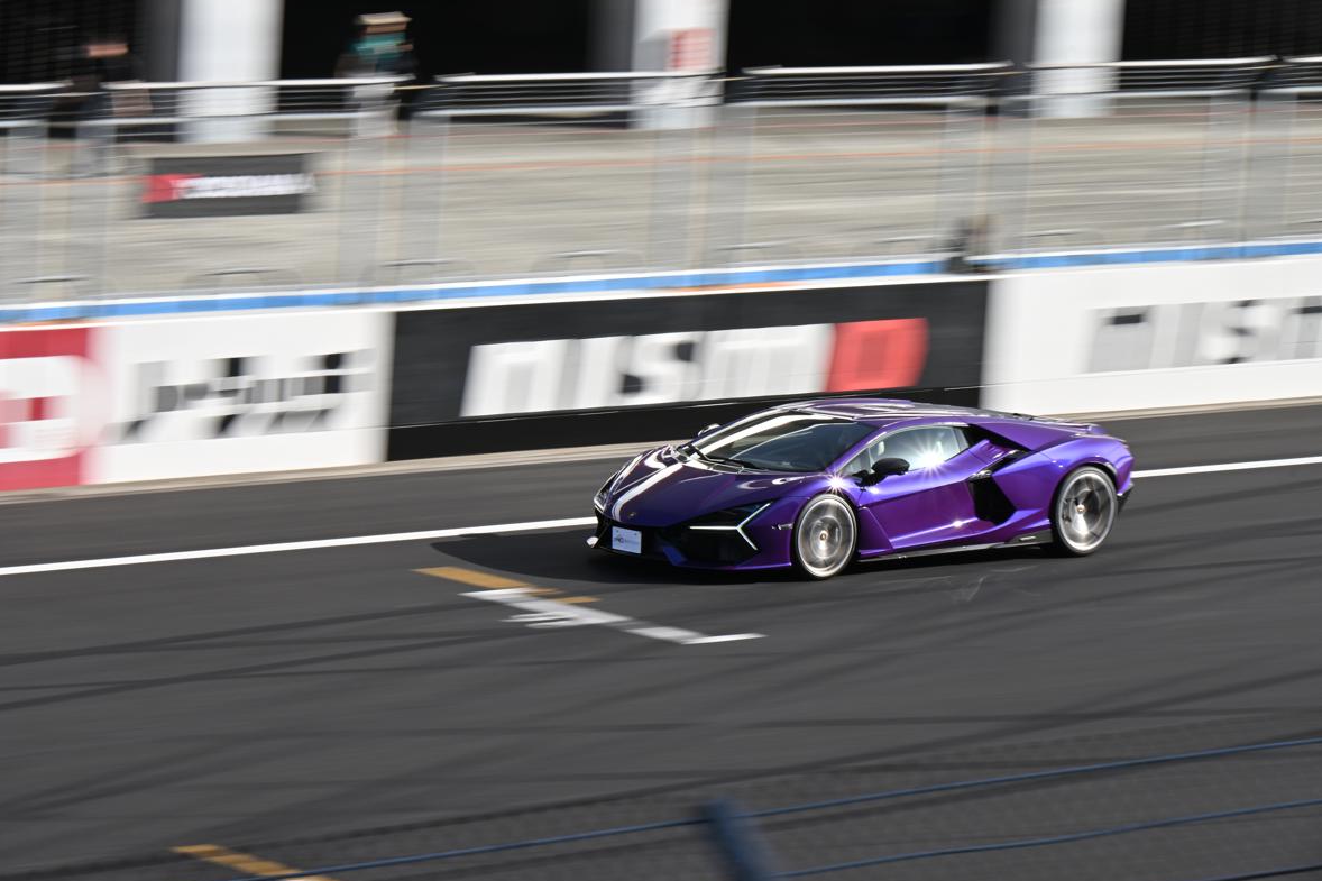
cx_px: 672
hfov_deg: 12.8
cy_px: 440
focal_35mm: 161
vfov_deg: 8.5
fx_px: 5893
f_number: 22
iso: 100
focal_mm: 105
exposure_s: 1/30
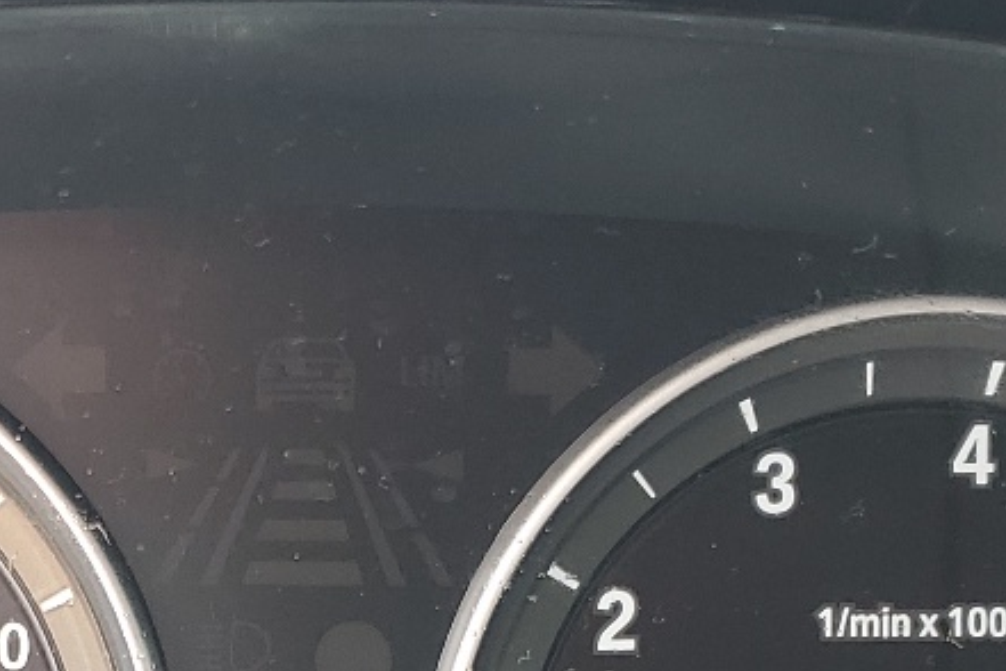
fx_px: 2738
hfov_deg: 20.7
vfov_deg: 13.6
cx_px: 253
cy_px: 801
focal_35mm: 98
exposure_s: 1/50
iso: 50
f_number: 1.5
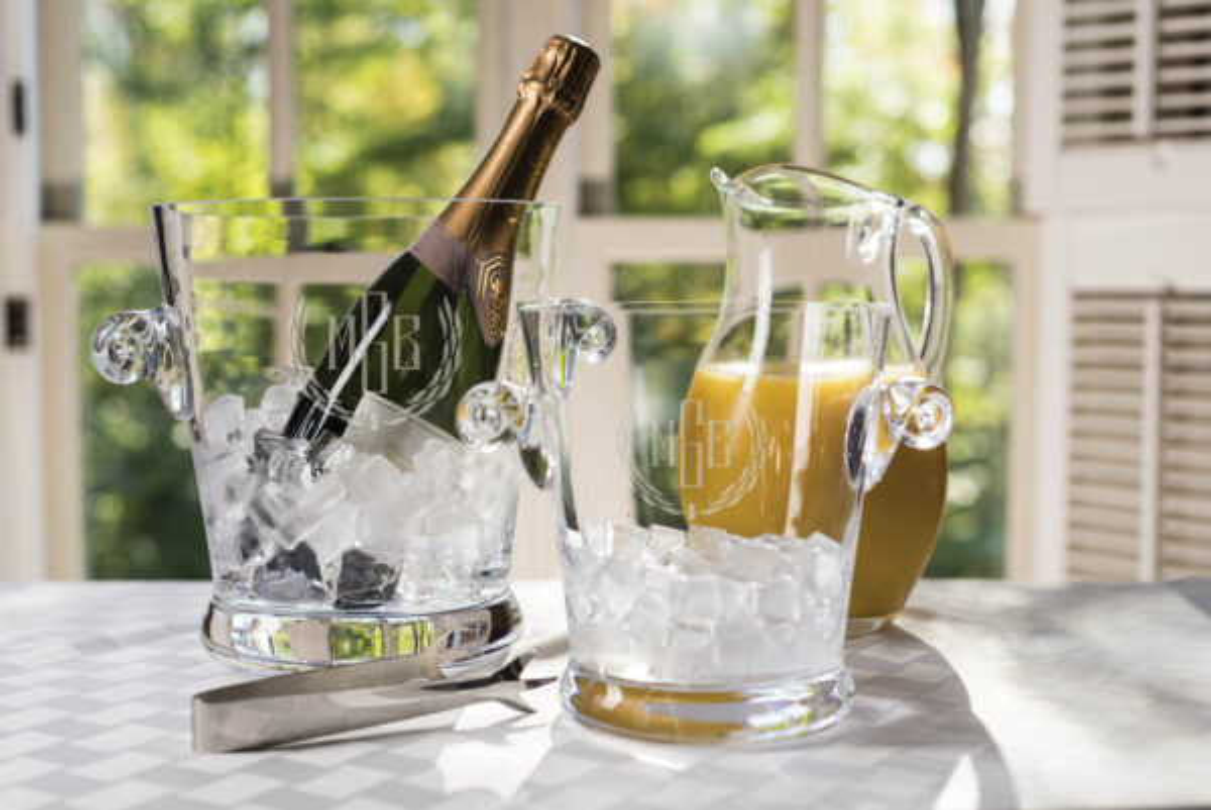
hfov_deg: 39.6
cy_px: 405
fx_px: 1683
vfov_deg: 27.0
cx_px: 606
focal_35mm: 50
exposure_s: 1/50
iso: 100
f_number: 4
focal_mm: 50
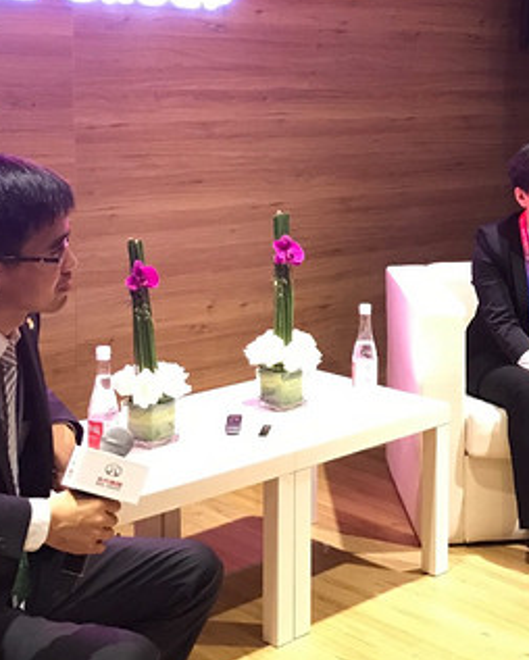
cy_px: 214
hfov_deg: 24.3
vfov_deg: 30.2
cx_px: 402
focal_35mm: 62
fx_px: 1212
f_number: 1.8
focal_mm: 3.99
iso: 100
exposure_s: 1/13
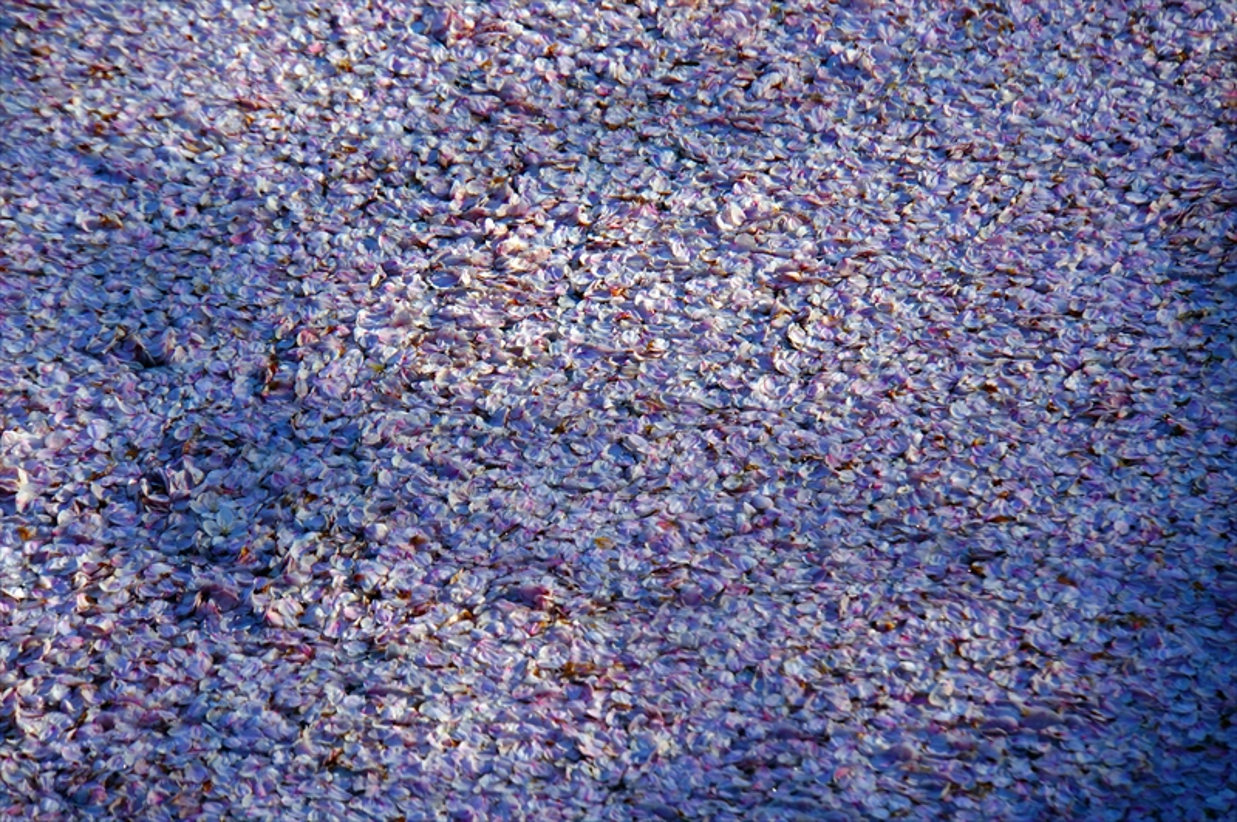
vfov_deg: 4.6
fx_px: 10300
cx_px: 618
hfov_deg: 6.9
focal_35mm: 300
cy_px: 411
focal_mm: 200
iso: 125
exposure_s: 1/320
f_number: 6.3
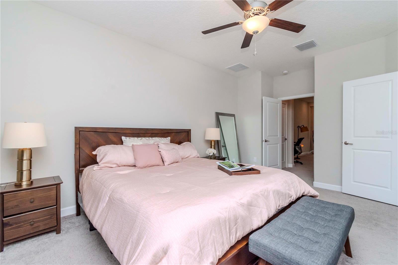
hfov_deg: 100.4
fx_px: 166
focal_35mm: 15
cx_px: 199
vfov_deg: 77.3
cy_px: 132
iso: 500
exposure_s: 1/200
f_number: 9
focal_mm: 10
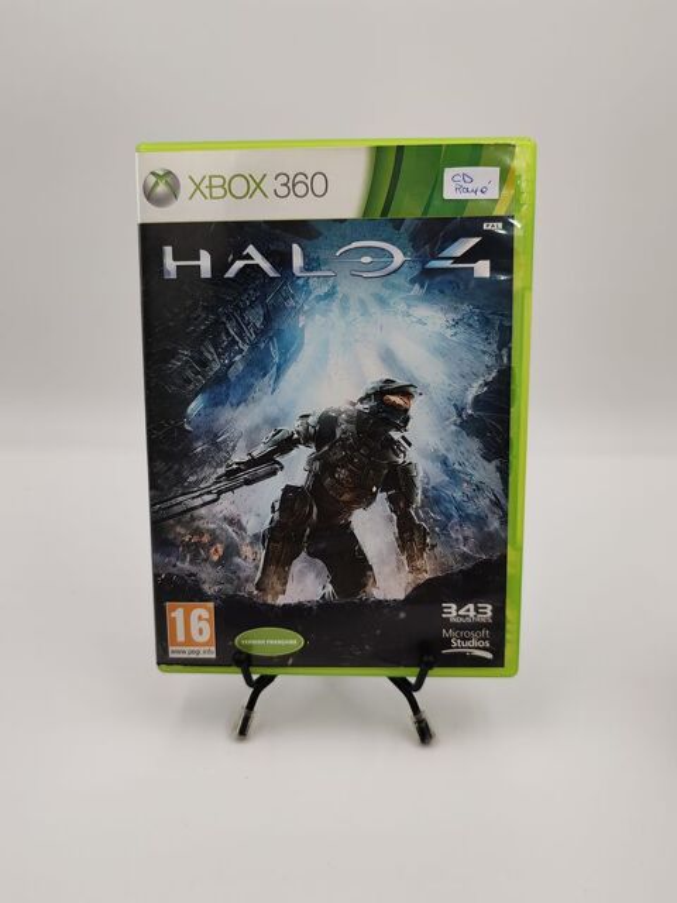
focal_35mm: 27
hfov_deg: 51.4
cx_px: 338
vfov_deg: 65.3
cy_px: 452
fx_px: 704
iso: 500
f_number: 1.9
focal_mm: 6.12
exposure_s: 1/100
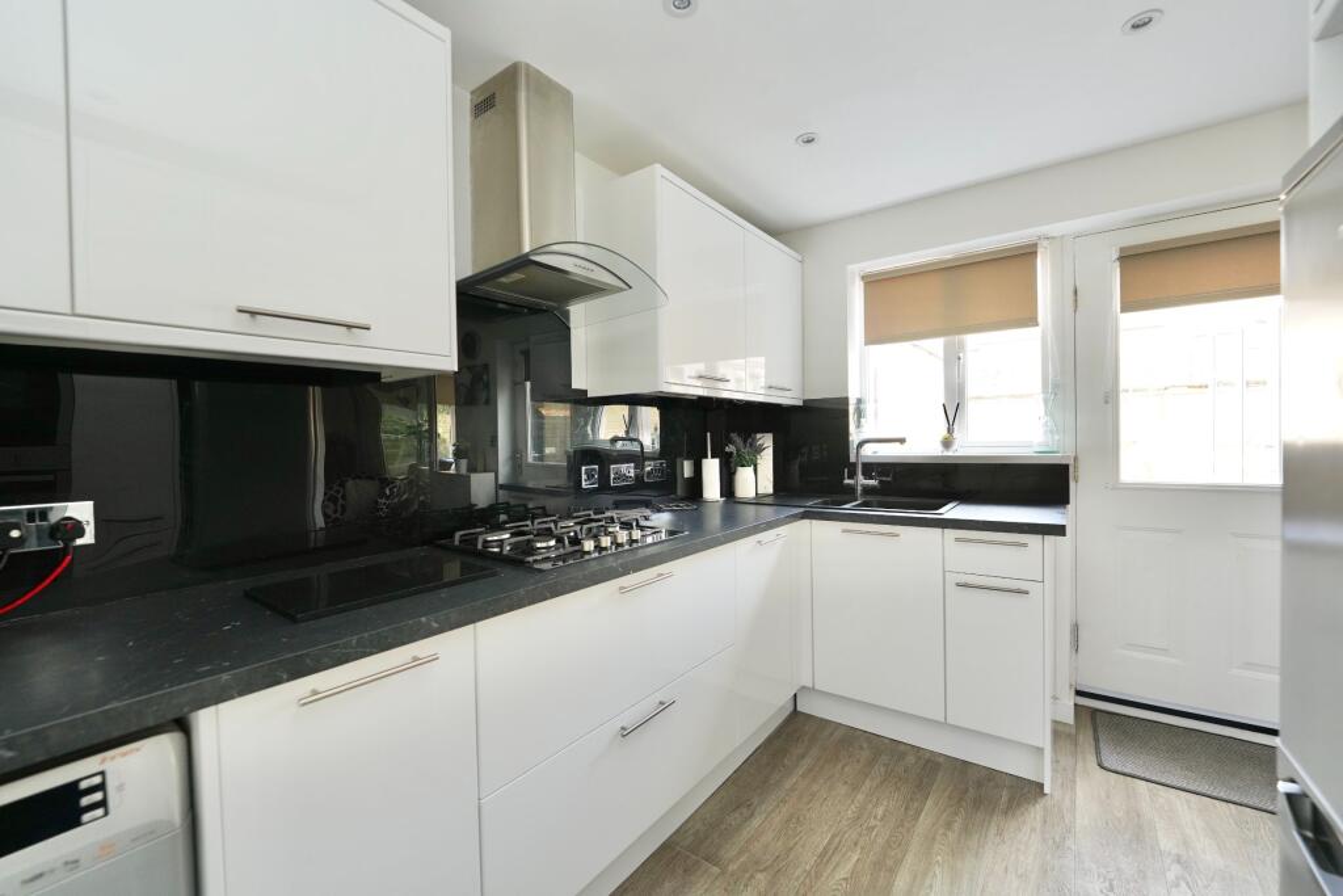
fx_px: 522
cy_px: 448
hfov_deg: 104.2
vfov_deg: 81.2
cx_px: 672
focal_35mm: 14
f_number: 4
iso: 1250
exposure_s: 1/160
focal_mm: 14
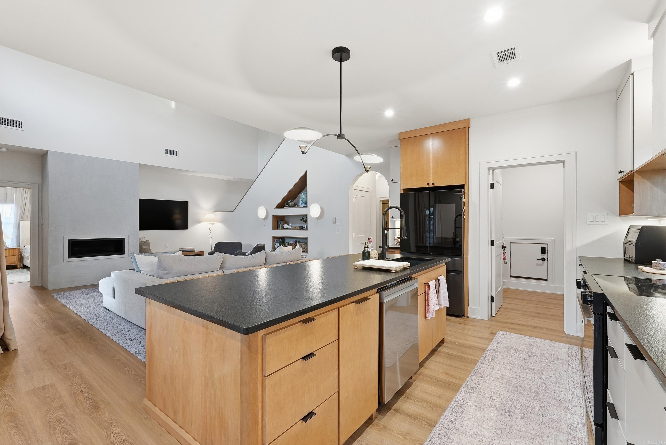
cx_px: 333
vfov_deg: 73.8
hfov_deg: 96.7
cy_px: 222
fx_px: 296
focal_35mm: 16
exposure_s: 1/15
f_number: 9
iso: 250
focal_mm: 16
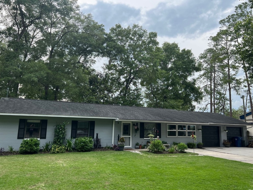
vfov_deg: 51.4
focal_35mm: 27
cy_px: 93
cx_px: 126
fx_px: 197
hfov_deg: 65.3
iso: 50
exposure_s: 1/1468
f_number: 1.5
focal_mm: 5.7
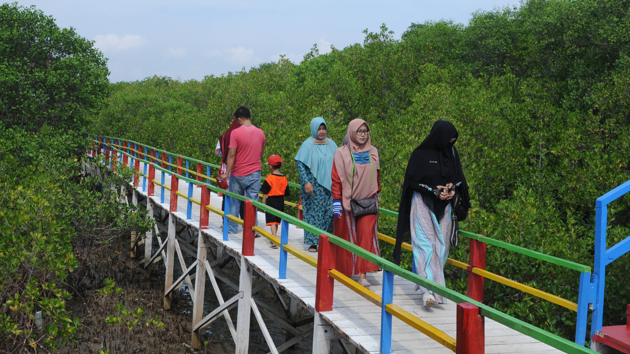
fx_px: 852
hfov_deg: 40.6
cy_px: 171
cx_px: 312
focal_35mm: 51
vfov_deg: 23.5
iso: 400
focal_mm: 32
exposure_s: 1/640
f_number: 8
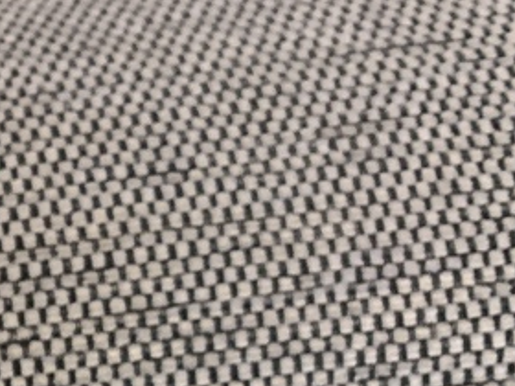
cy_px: 408
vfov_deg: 14.6
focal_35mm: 99
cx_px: -367
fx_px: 1473
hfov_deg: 16.9
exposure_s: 1/33
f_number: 1.8
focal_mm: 4.25
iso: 400
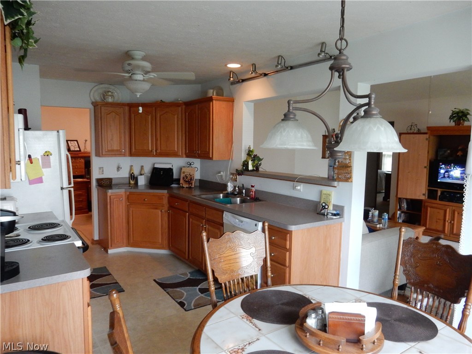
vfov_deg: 54.9
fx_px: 341
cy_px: 177
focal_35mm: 25
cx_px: 236
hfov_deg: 69.4
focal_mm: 4.5
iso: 500
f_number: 3.7
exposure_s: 1/30
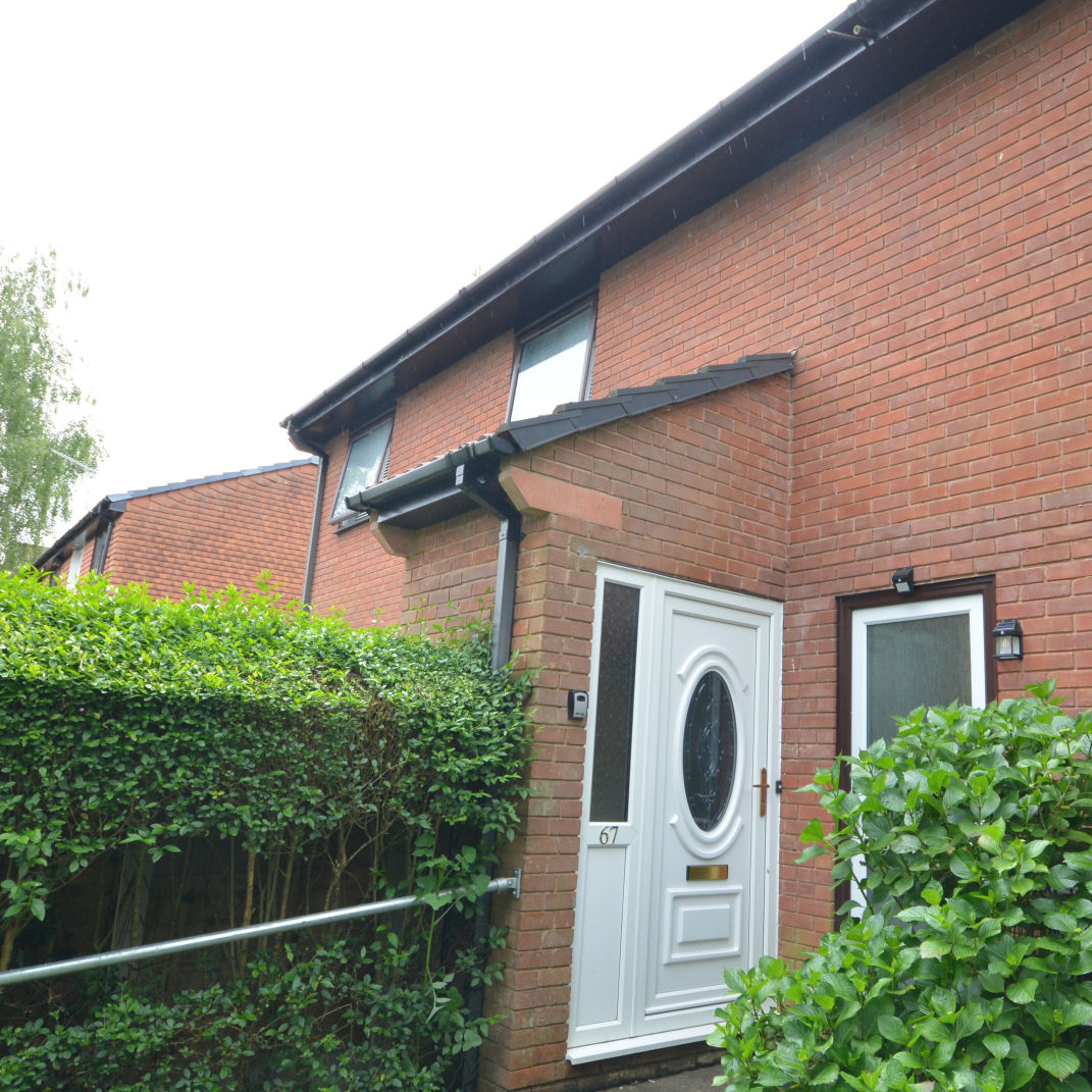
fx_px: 892
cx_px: 663
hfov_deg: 62.3
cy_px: 565
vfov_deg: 62.9
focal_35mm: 25
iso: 400
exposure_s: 1/125
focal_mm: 10
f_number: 8
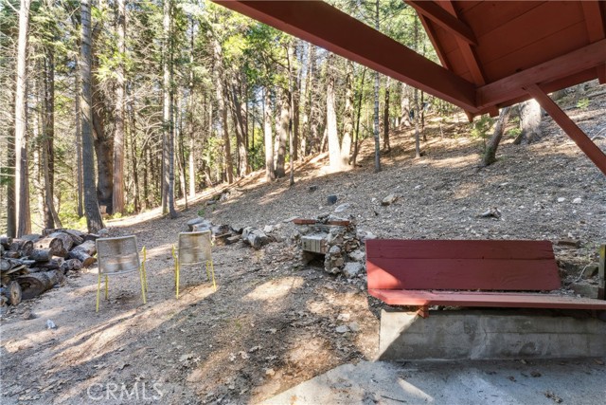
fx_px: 274
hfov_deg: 95.7
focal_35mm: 16
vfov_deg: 72.8
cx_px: 303
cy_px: 202
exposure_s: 1/1.25
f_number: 22
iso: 100
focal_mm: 16.3
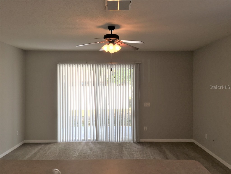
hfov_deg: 61.7
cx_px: 116
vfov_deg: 48.2
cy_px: 87
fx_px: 194
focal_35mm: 29
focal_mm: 4.15
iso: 32
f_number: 2.2
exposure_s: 1/120
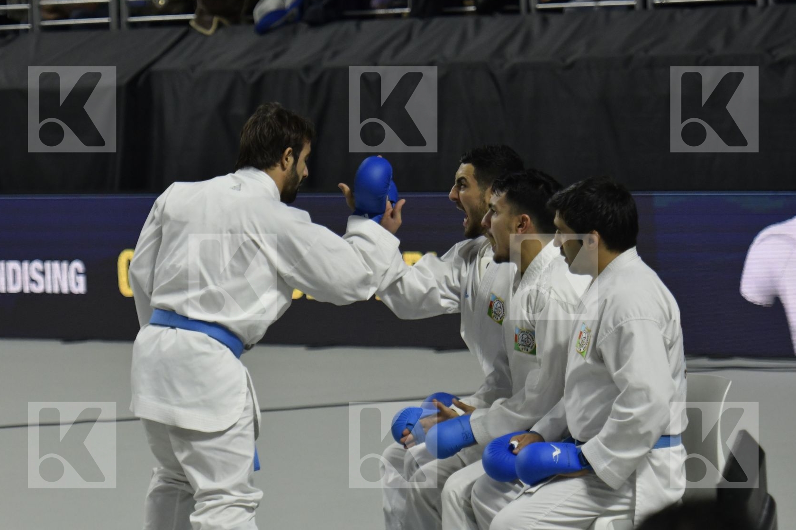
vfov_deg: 5.7
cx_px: 393
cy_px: 277
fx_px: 5328
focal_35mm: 241
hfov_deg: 8.5
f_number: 4
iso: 1250
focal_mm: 150
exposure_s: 1/800
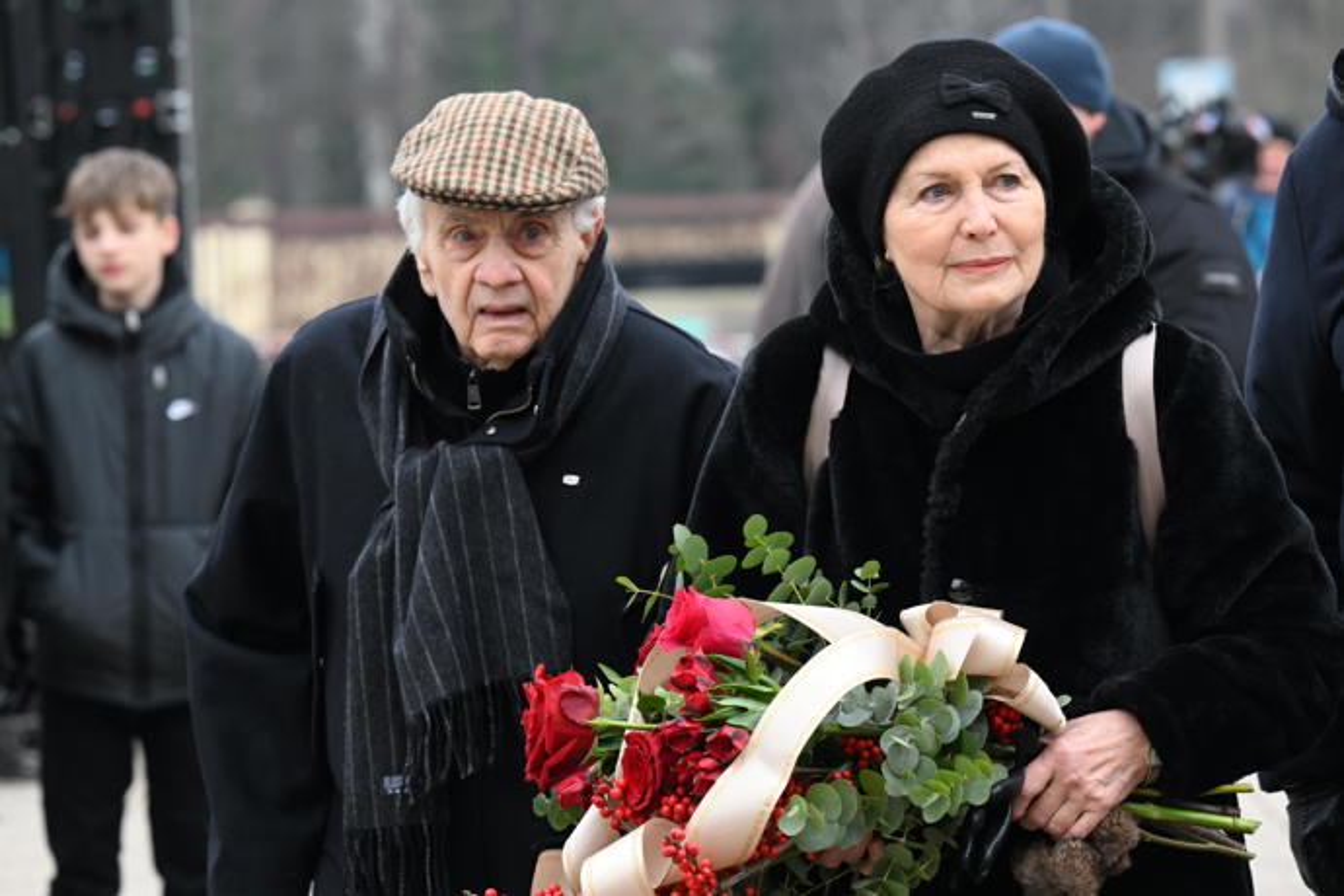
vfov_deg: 10.5
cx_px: 672
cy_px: 448
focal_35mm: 130
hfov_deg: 15.8
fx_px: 4853
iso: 1000
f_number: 5.6
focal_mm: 130
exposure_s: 1/320
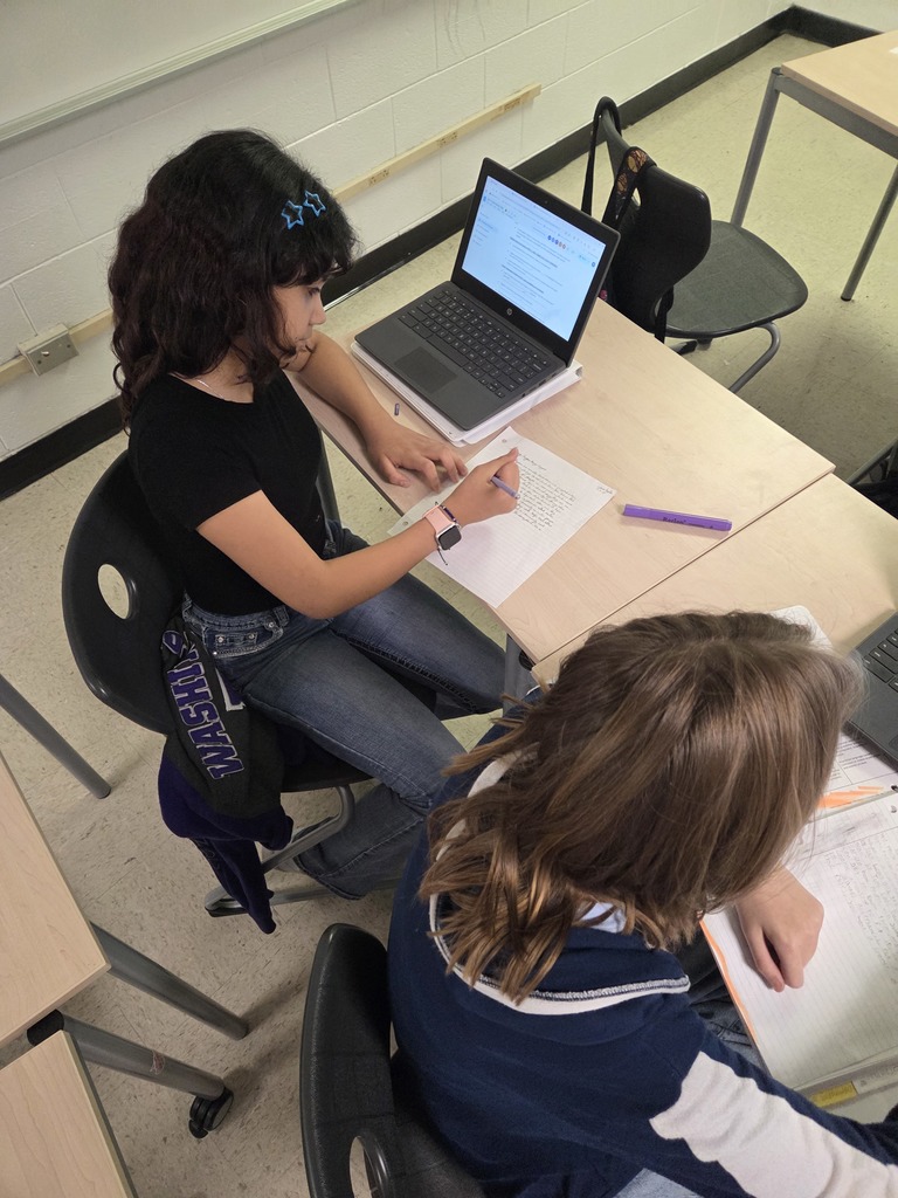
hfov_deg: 58.9
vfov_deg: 73.9
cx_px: 449
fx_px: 796
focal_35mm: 23
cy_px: 599
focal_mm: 5.4
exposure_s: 1/100
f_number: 1.8
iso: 400
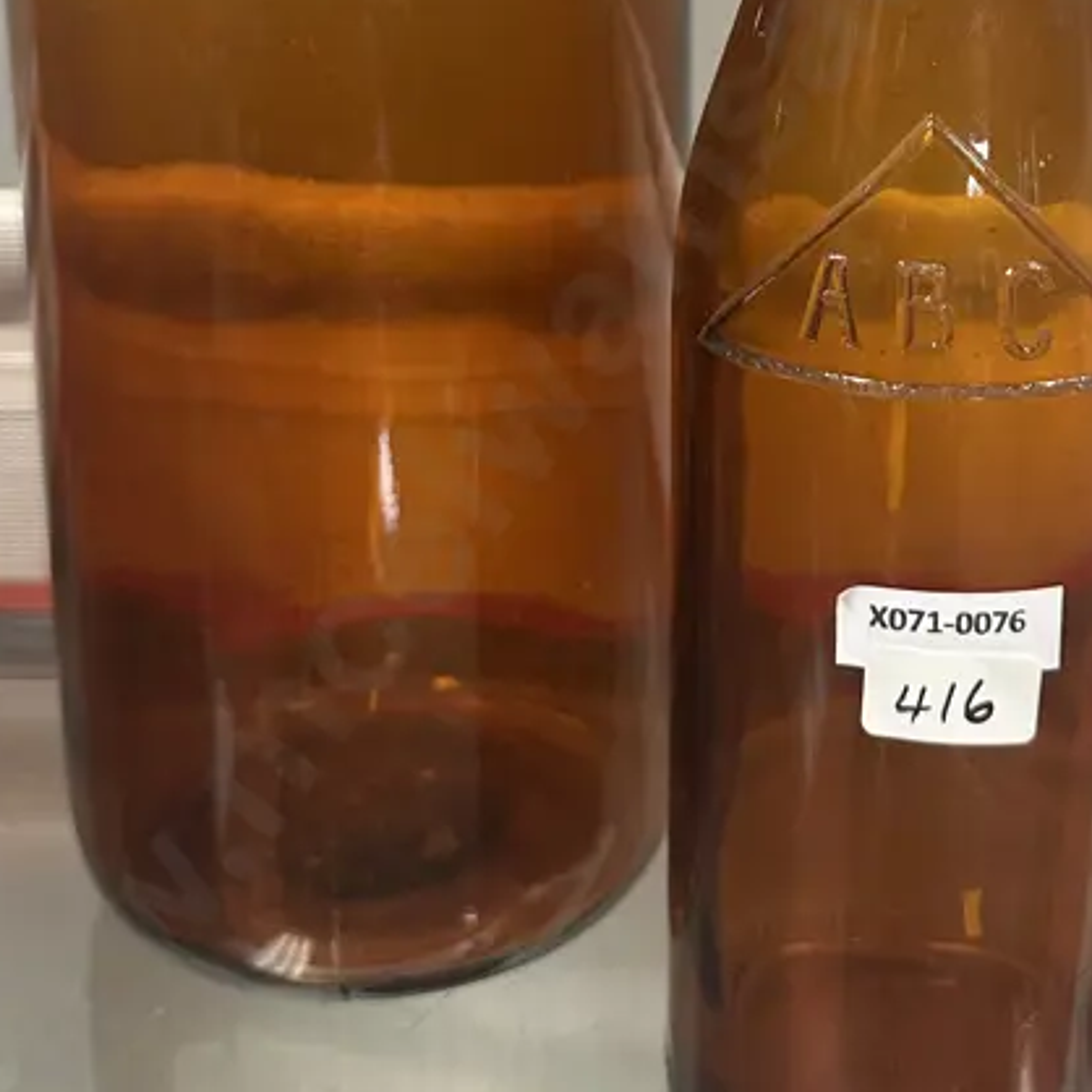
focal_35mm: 52
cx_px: 734
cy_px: 141
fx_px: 1856
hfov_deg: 32.5
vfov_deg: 31.5
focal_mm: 6.86
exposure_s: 1/50
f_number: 1.78
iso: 400
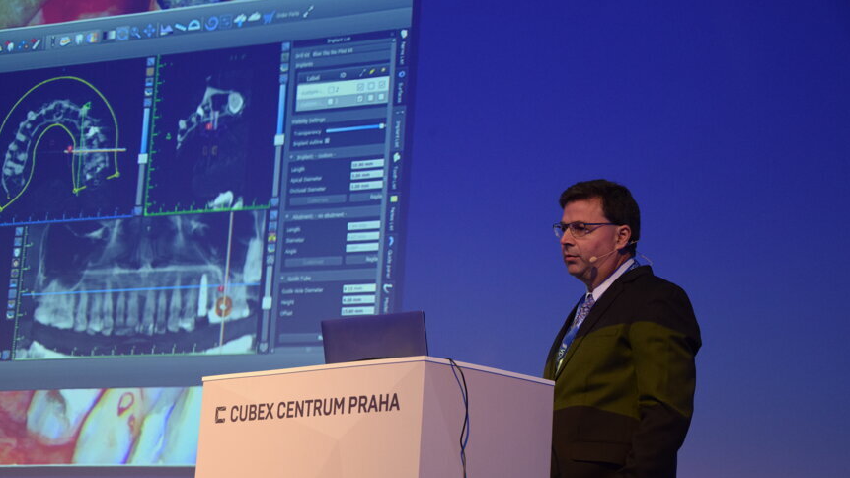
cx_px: 426
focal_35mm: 79
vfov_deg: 15.3
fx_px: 1780
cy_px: 284
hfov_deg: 26.9
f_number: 5
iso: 1600
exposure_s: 1/60
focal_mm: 50
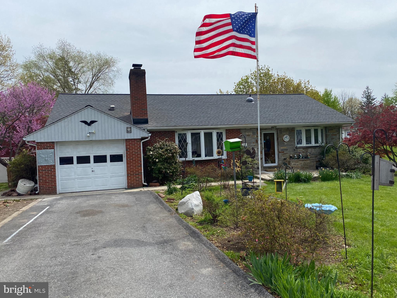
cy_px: 149
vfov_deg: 53.1
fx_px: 298
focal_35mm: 26
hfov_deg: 67.3
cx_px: 198
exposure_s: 1/3846
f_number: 1.8
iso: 32
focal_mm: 4.25
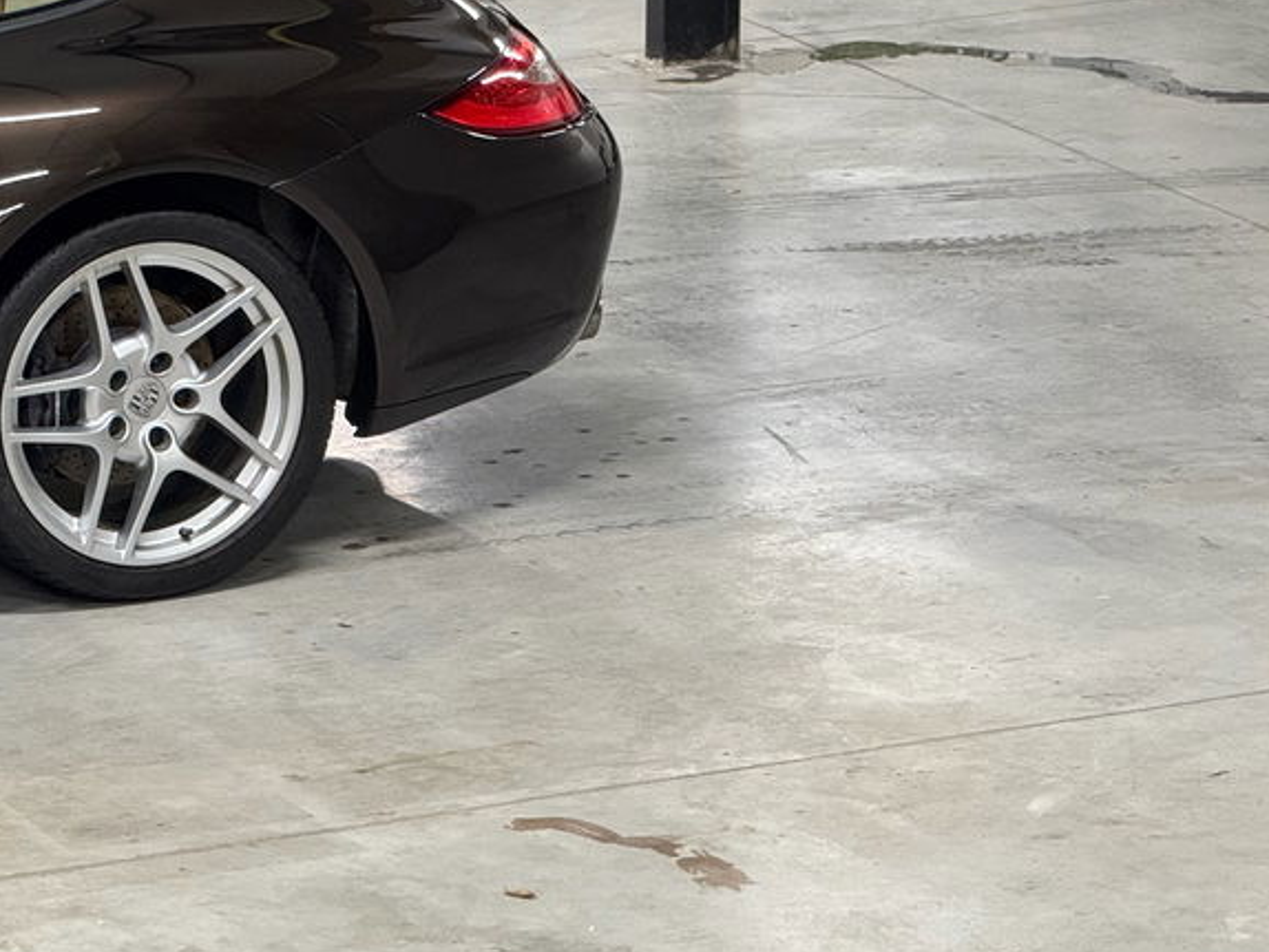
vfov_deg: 6.9
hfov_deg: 9.2
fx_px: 7848
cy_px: 219
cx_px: 175
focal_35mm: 214
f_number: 2.8
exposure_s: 1/50
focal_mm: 15.66
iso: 400
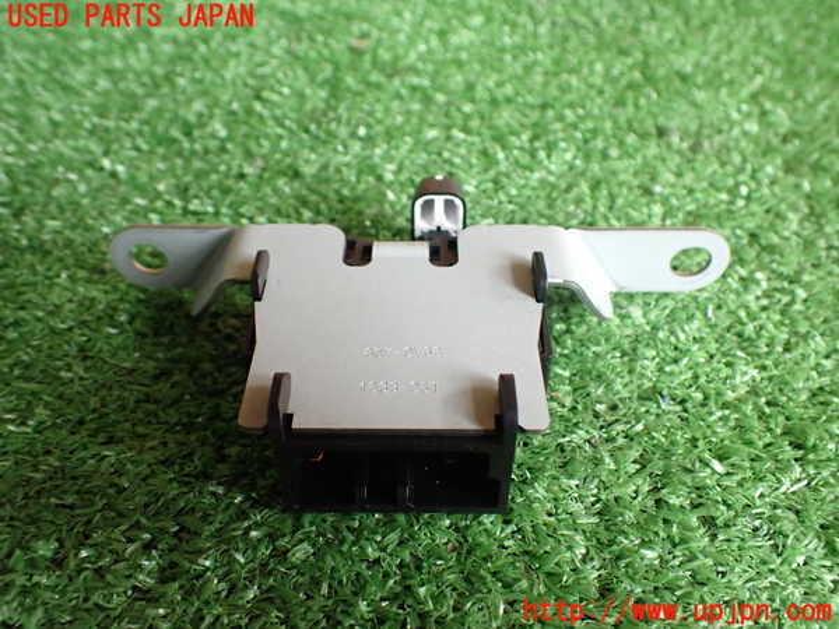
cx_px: 420
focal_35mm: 30
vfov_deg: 46.8
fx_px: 727
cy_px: 314
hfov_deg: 60.0
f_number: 2.3
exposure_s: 1/125
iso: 640
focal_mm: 5.4
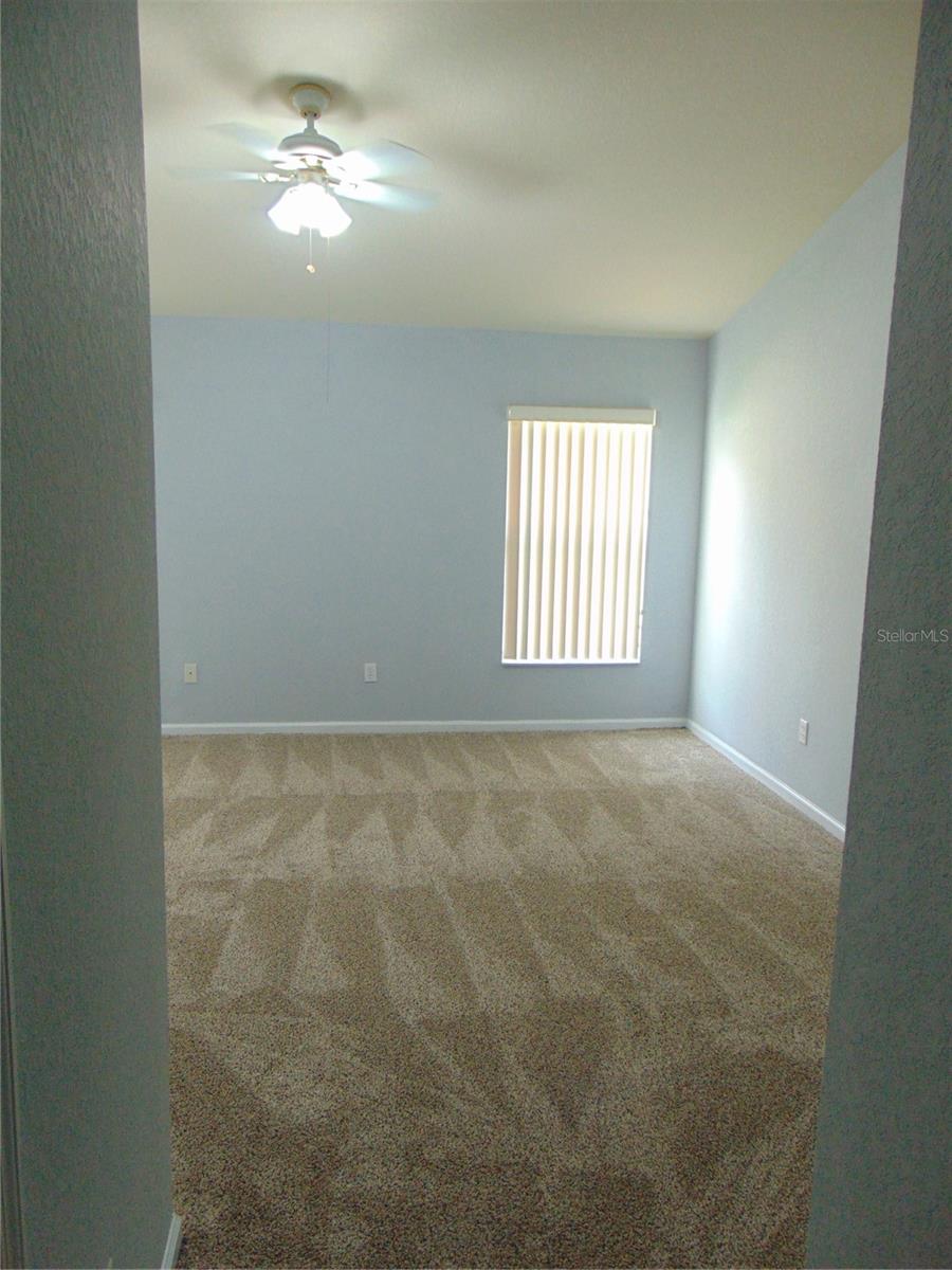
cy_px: 635
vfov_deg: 69.4
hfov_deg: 54.9
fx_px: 917
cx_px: 476
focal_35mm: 25
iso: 200
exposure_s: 1/30
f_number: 3
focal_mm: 4.5
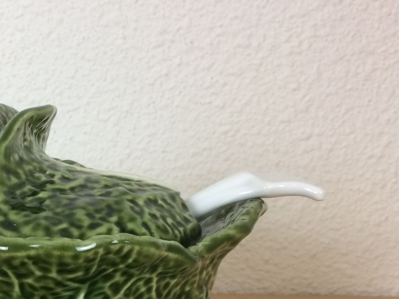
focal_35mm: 60
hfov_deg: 30.5
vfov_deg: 23.4
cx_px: 27
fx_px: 691
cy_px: 301
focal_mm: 4.15
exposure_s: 1/33
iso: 50
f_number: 2.2
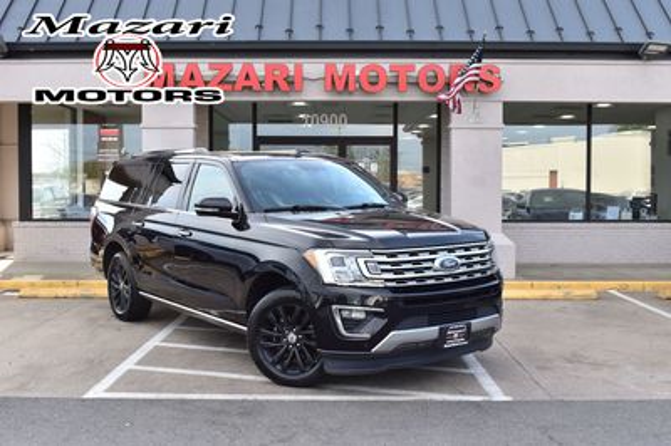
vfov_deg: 33.0
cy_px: 223
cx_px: 336
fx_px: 754
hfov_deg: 48.0
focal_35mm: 40
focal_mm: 27
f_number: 10
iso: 400
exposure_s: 1/200
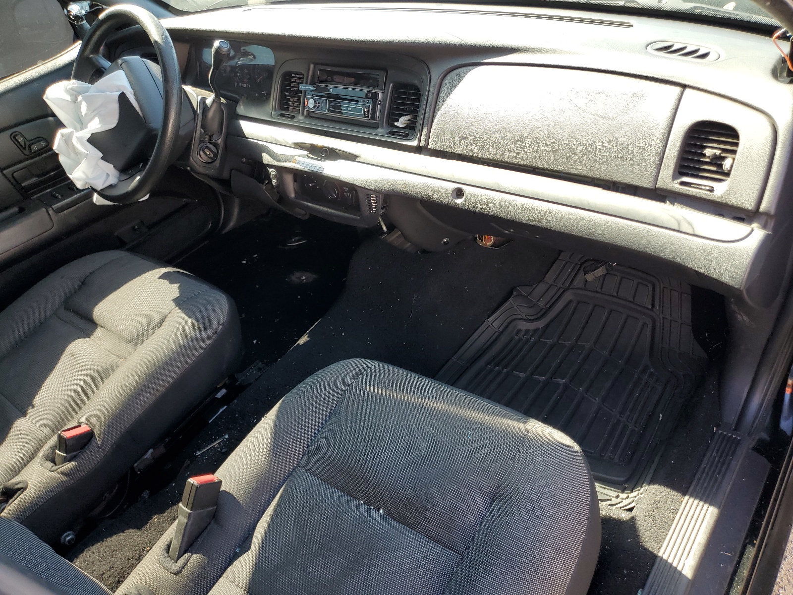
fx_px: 596
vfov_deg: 53.1
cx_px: 396
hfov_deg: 67.3
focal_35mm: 26
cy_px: 298
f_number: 1.5
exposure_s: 1/175
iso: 50
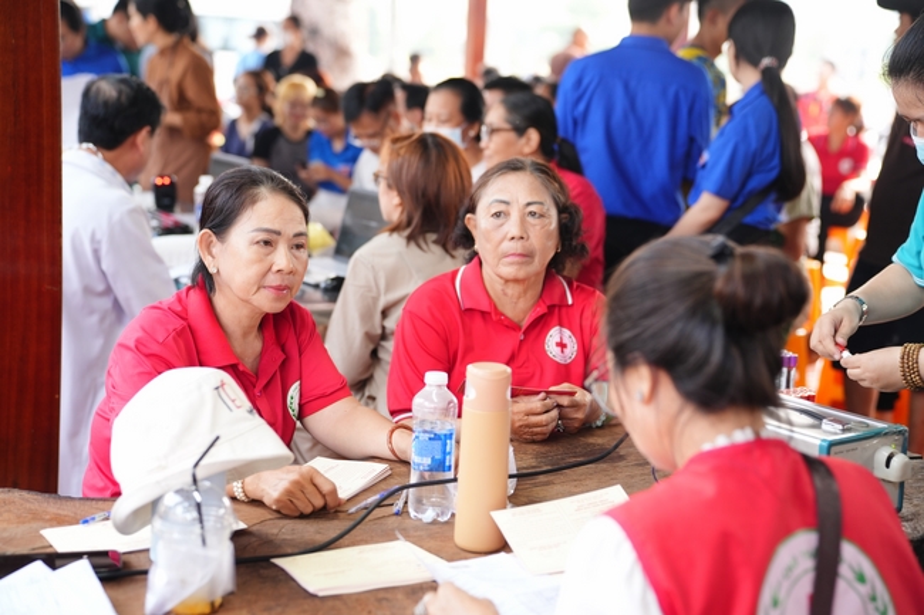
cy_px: 308
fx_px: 1463
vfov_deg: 23.8
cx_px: 462
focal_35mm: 57
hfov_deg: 35.1
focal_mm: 57
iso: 640
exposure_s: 1/160
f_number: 2.8
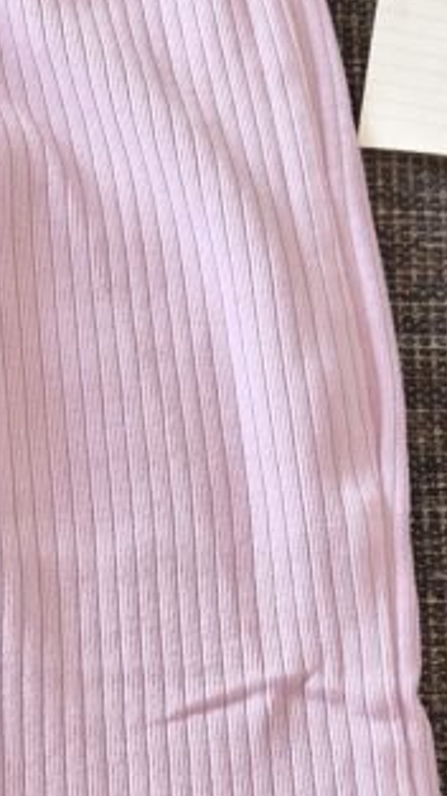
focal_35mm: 112
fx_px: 2361
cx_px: 165
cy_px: 704
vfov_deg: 18.8
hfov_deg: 10.8
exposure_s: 1/100
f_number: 1.8
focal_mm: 5.4
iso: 50
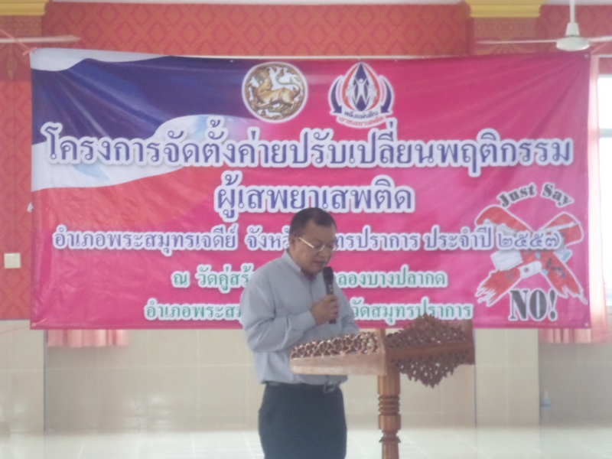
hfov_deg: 15.8
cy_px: 230
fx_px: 2210
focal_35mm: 125
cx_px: 306
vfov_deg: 11.9
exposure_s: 1/60
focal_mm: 22.5
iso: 640
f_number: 6.3
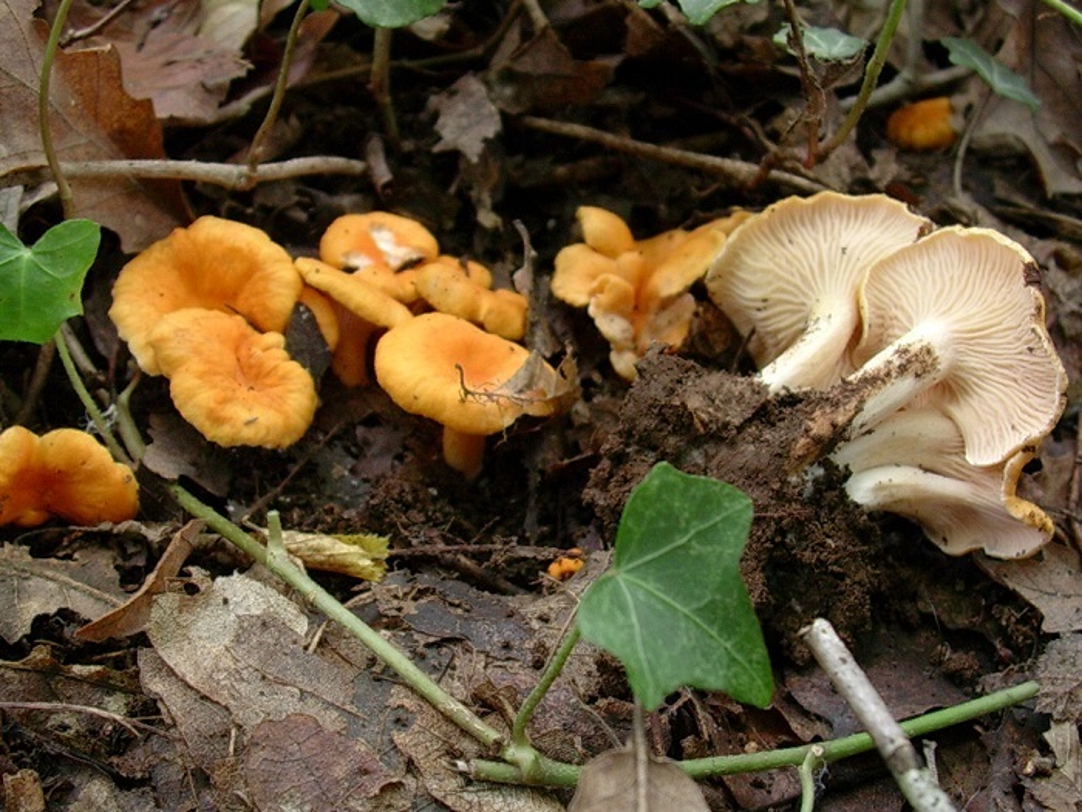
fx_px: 1407
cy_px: 406
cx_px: 541
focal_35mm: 45
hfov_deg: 42.1
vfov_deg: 32.2
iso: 70
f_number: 2.9
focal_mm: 6.7
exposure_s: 1/5.1
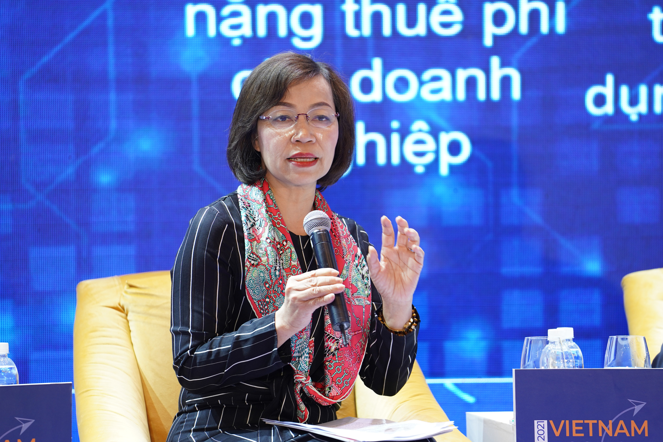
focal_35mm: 200
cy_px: 221
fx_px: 3683
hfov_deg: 10.3
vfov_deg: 6.9
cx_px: 332
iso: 400
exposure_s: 1/80
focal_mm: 200
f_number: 3.2
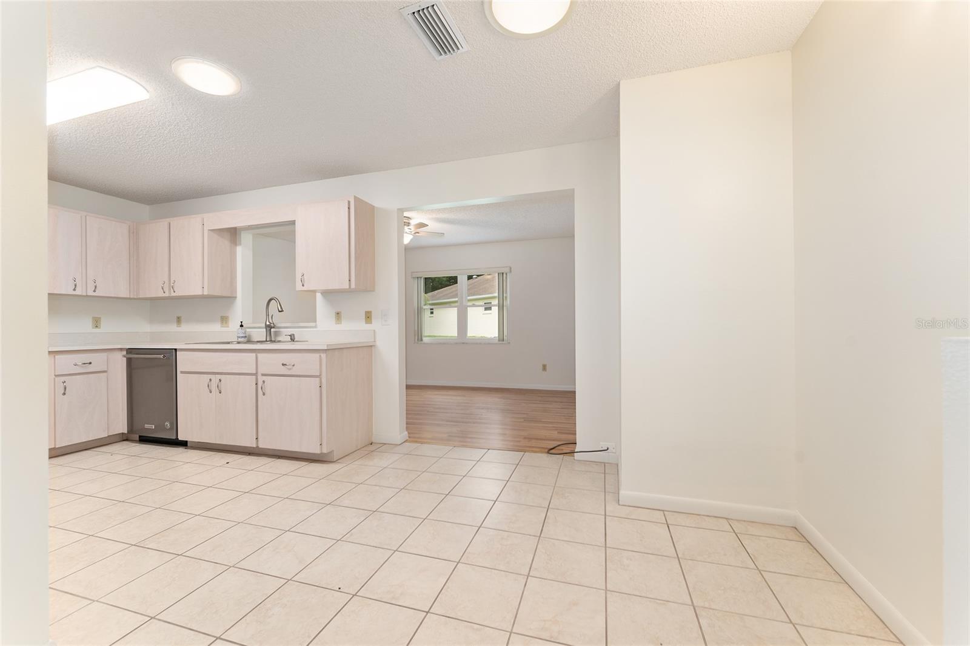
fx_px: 377
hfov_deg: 104.3
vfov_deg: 81.2
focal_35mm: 14
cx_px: 485
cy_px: 323
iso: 500
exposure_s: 1/8
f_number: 7.1
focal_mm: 14
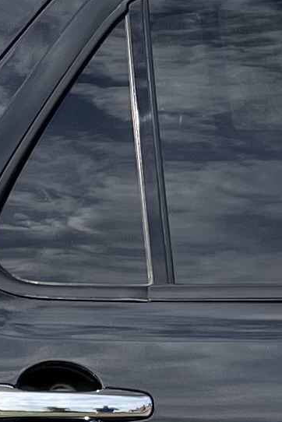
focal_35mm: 201
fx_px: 2359
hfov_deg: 6.6
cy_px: 552
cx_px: 639
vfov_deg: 10.0
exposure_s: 1/2101
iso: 50
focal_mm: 5.1
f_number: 1.6
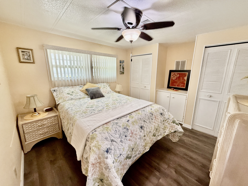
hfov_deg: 102.1
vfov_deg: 85.7
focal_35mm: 14
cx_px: 124
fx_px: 100
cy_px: 93
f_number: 2.2
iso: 250
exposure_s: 1/120
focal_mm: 2.22
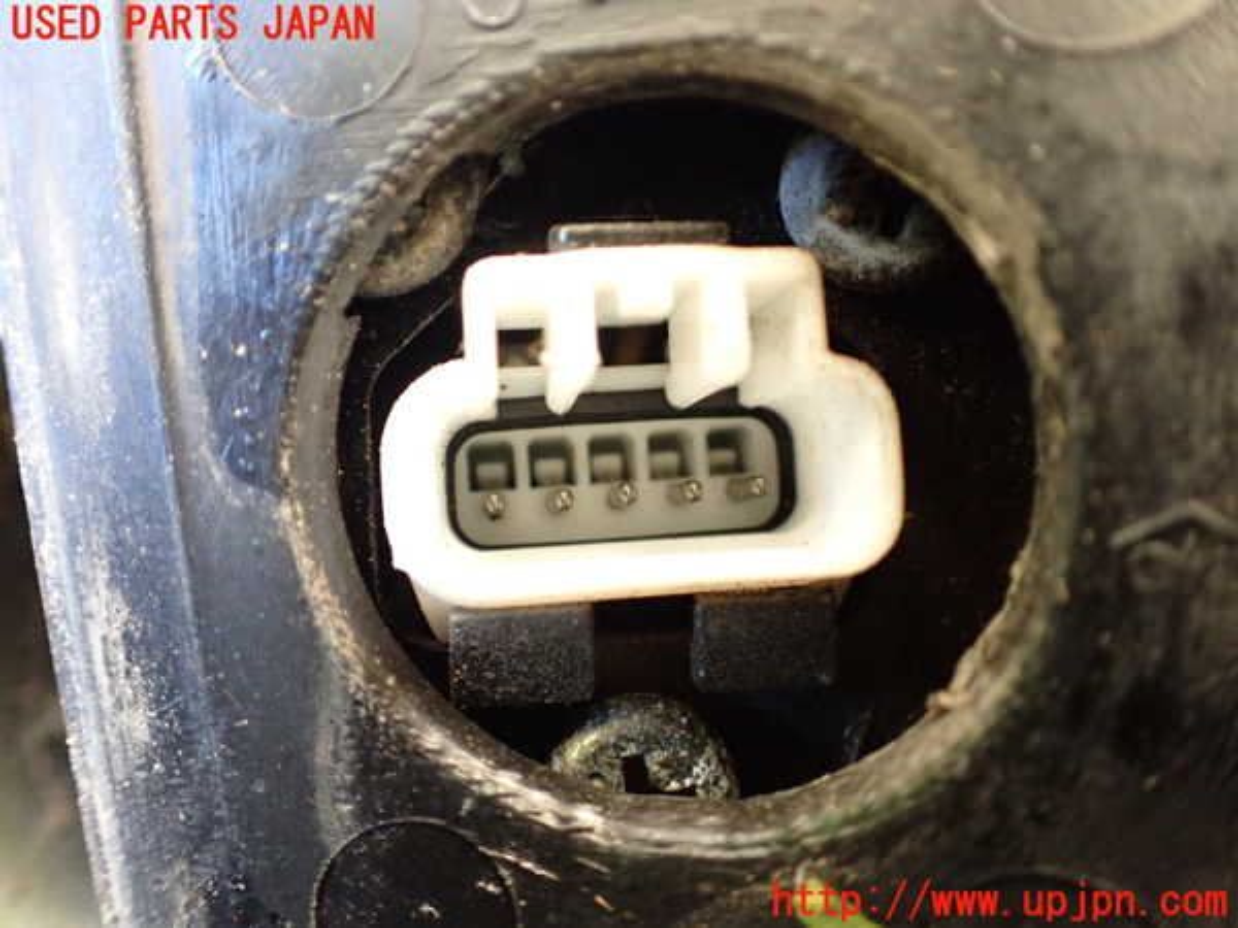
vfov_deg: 46.8
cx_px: 619
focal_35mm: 30
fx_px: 1073
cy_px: 464
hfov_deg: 60.0
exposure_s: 1/30
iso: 800
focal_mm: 5.4
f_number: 2.3
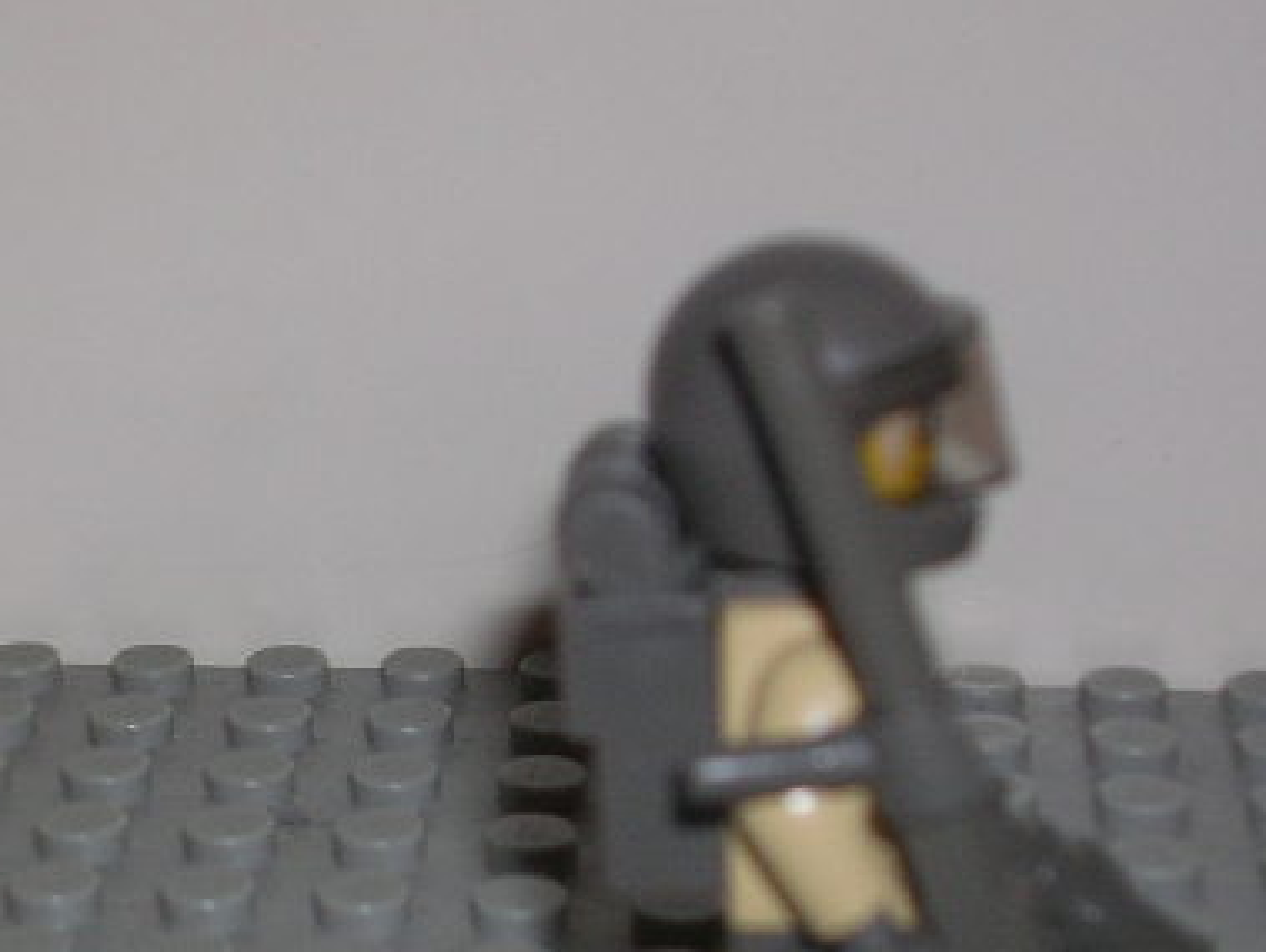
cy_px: 631
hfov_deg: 17.3
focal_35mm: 113
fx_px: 4137
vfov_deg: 13.1
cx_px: 267
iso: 50
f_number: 3.6
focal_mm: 10.2
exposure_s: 1/60.1
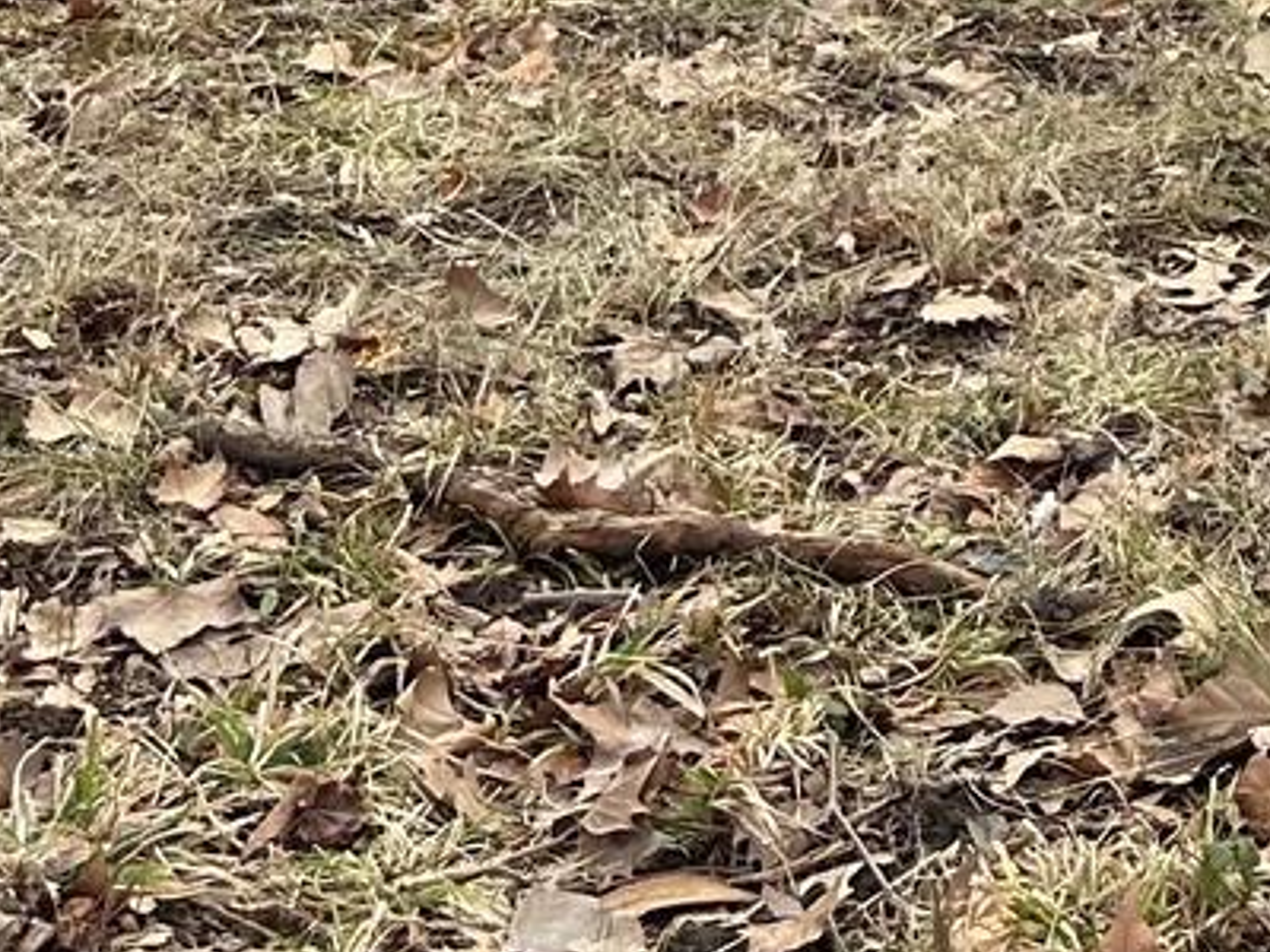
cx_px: 1797
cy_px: -1425
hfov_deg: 15.1
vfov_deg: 10.3
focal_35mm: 123
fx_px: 4513
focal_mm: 6.86
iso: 80
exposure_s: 1/1845
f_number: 1.78
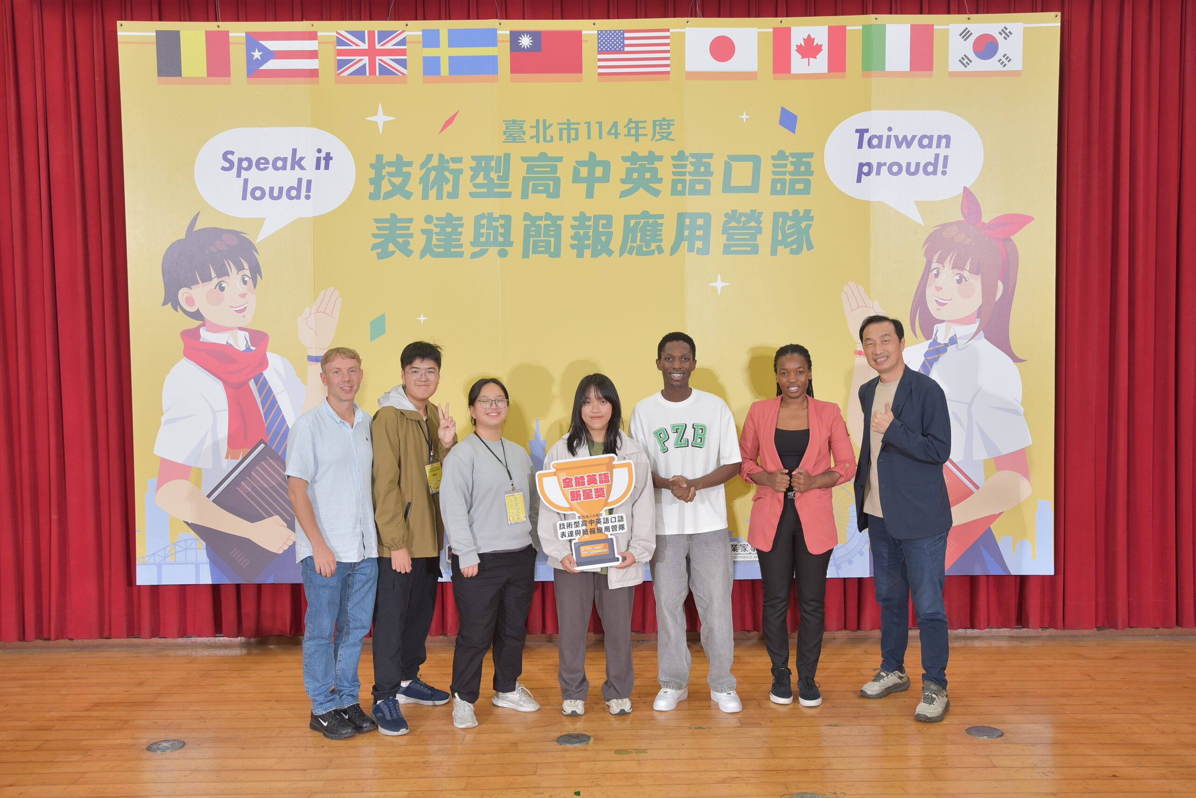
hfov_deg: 53.1
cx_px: 598
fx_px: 1196
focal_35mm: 36
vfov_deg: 36.9
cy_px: 399
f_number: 5
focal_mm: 36
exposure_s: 1/125
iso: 800
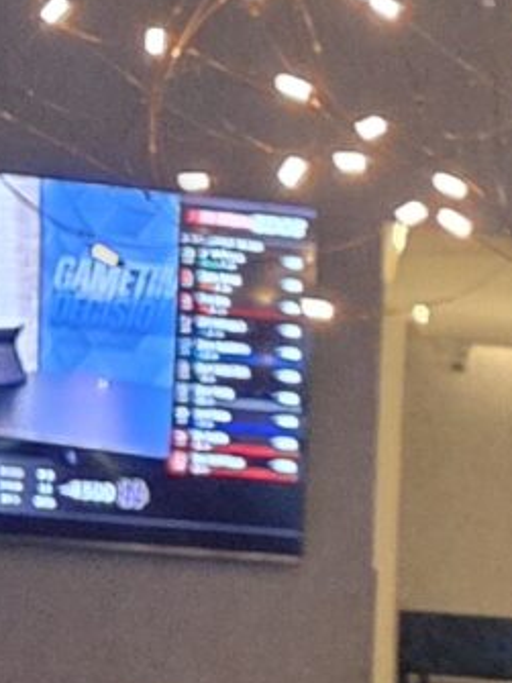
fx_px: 3473
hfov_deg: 7.5
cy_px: 903
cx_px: 1489
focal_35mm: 176
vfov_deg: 11.0
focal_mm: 5.4
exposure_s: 1/83.3
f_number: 1.8
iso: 1250
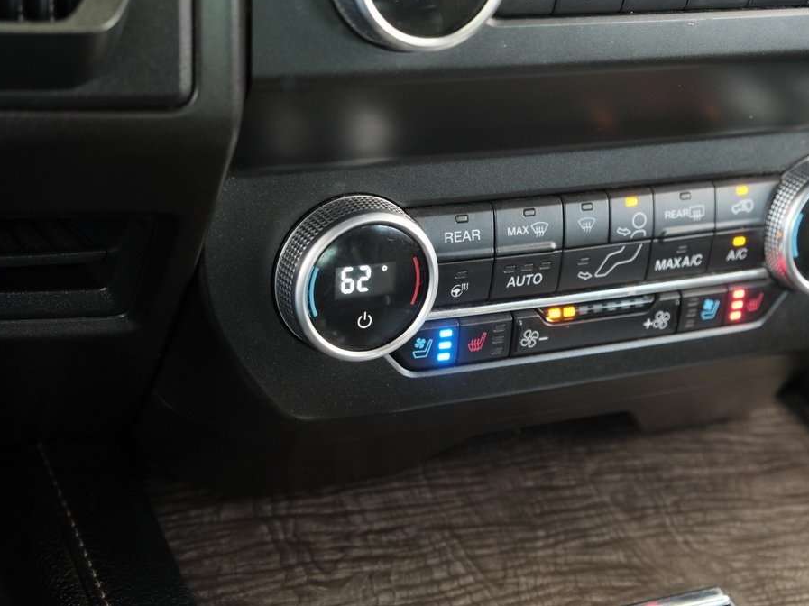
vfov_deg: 21.9
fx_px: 1565
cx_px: 425
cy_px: 299
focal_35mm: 67
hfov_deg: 29.0
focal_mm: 40.7
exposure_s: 1/25
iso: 2500
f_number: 5
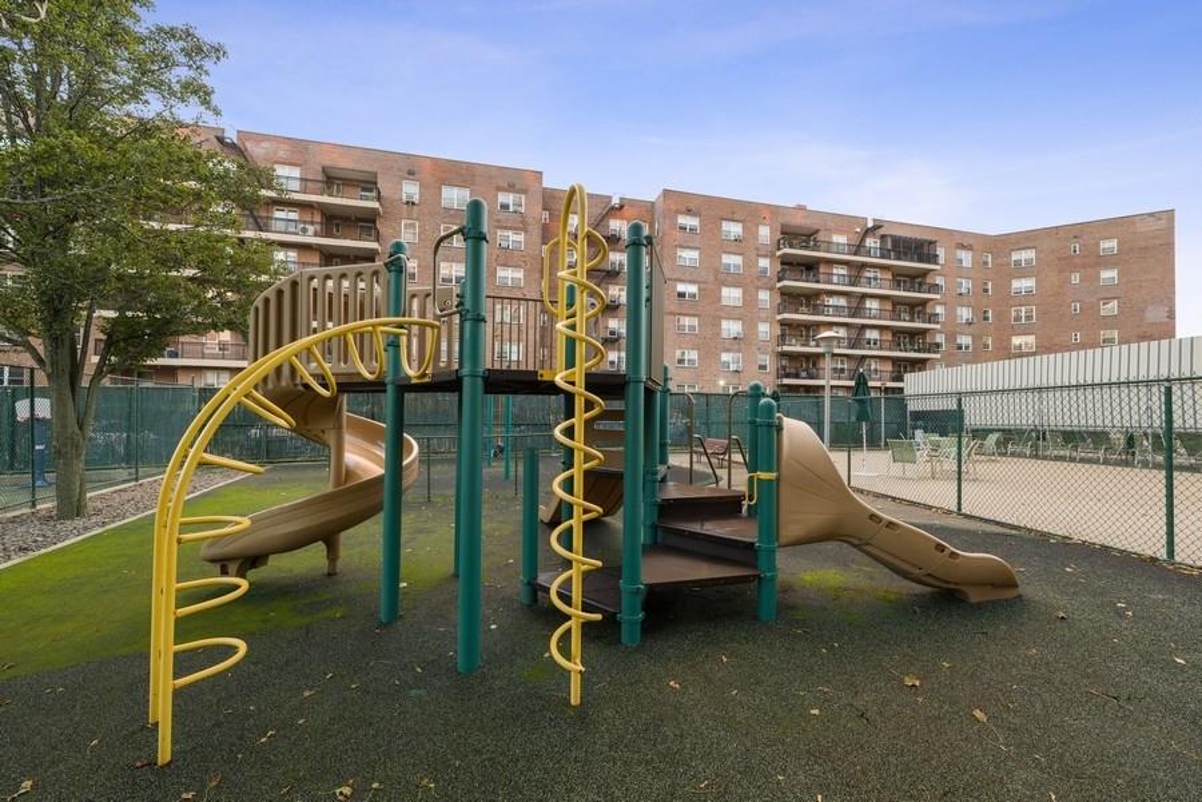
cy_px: 401
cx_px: 601
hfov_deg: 104.3
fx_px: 467
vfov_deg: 81.2
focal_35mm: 14
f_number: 5.6
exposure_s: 1/160
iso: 800
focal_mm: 14
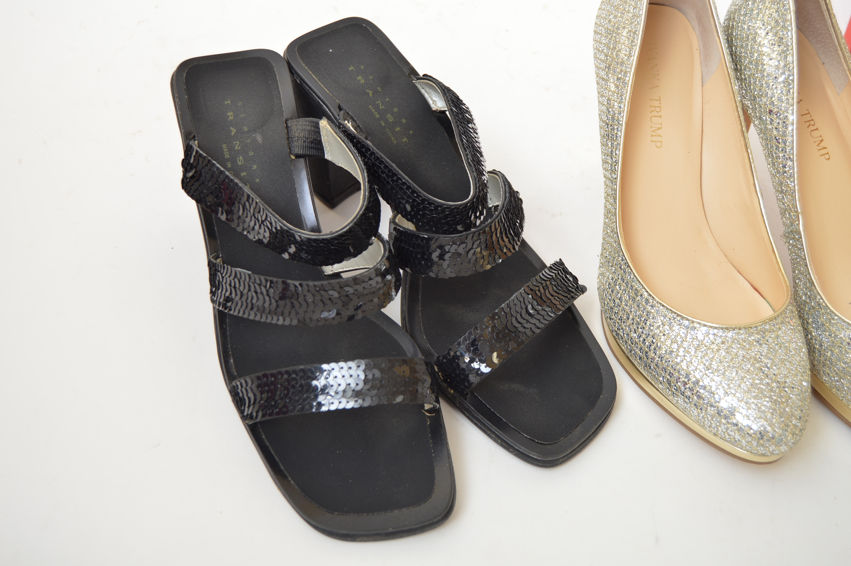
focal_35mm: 42
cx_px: 426
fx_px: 992
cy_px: 283
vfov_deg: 31.8
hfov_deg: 46.4
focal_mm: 28
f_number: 4
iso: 200
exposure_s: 1/160
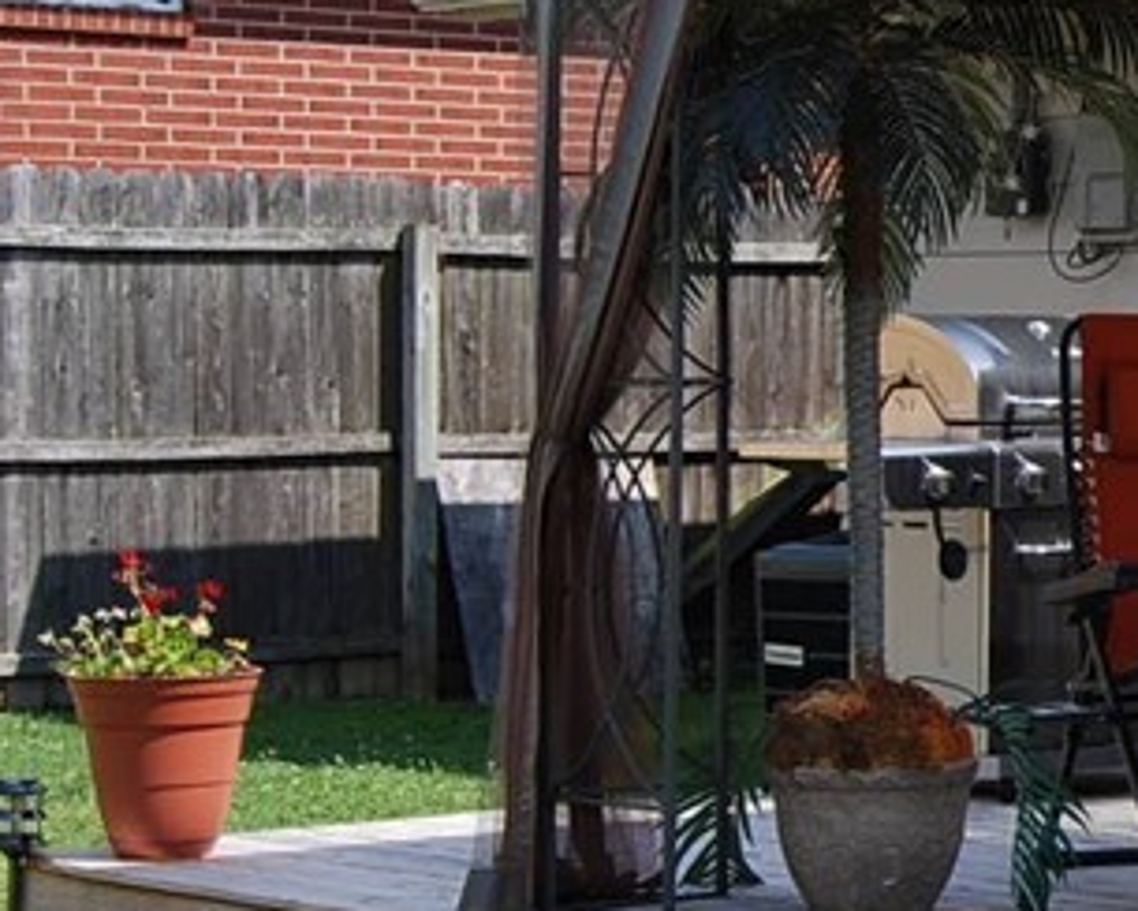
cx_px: 1770
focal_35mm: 130
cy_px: 433
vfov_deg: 11.9
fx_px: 4378
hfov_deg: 13.8
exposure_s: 1/200
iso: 100
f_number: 7.1
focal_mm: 26
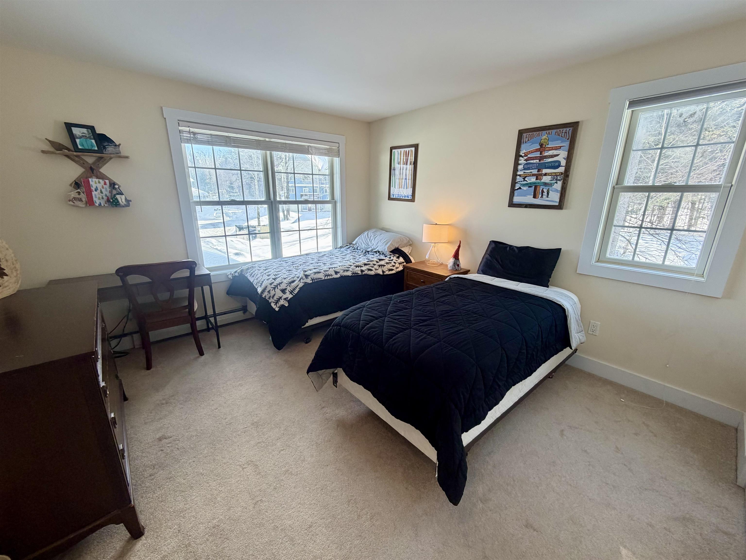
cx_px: 373
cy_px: 280
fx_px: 302
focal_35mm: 14
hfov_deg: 102.1
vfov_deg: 85.7
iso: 125
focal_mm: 2.22
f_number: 2.2
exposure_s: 1/120
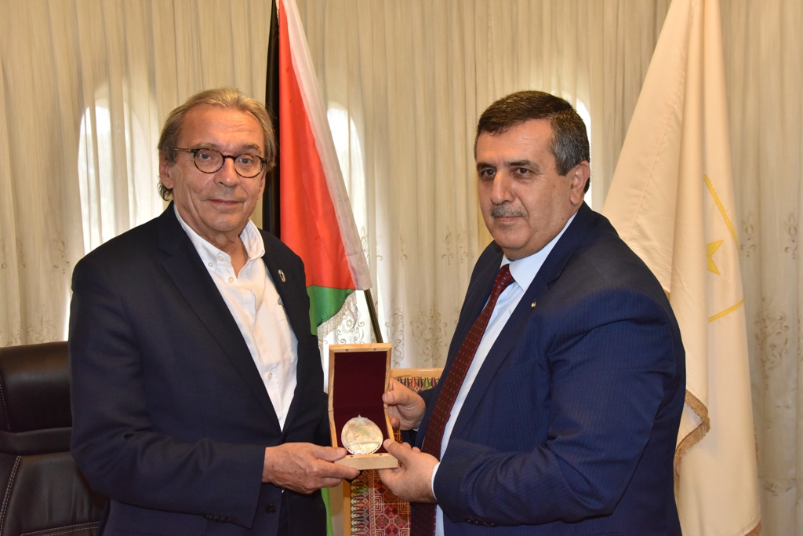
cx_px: 402
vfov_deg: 33.4
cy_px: 268
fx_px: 892
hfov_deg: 48.5
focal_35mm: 40
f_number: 8
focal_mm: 40
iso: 3200
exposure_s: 1/250
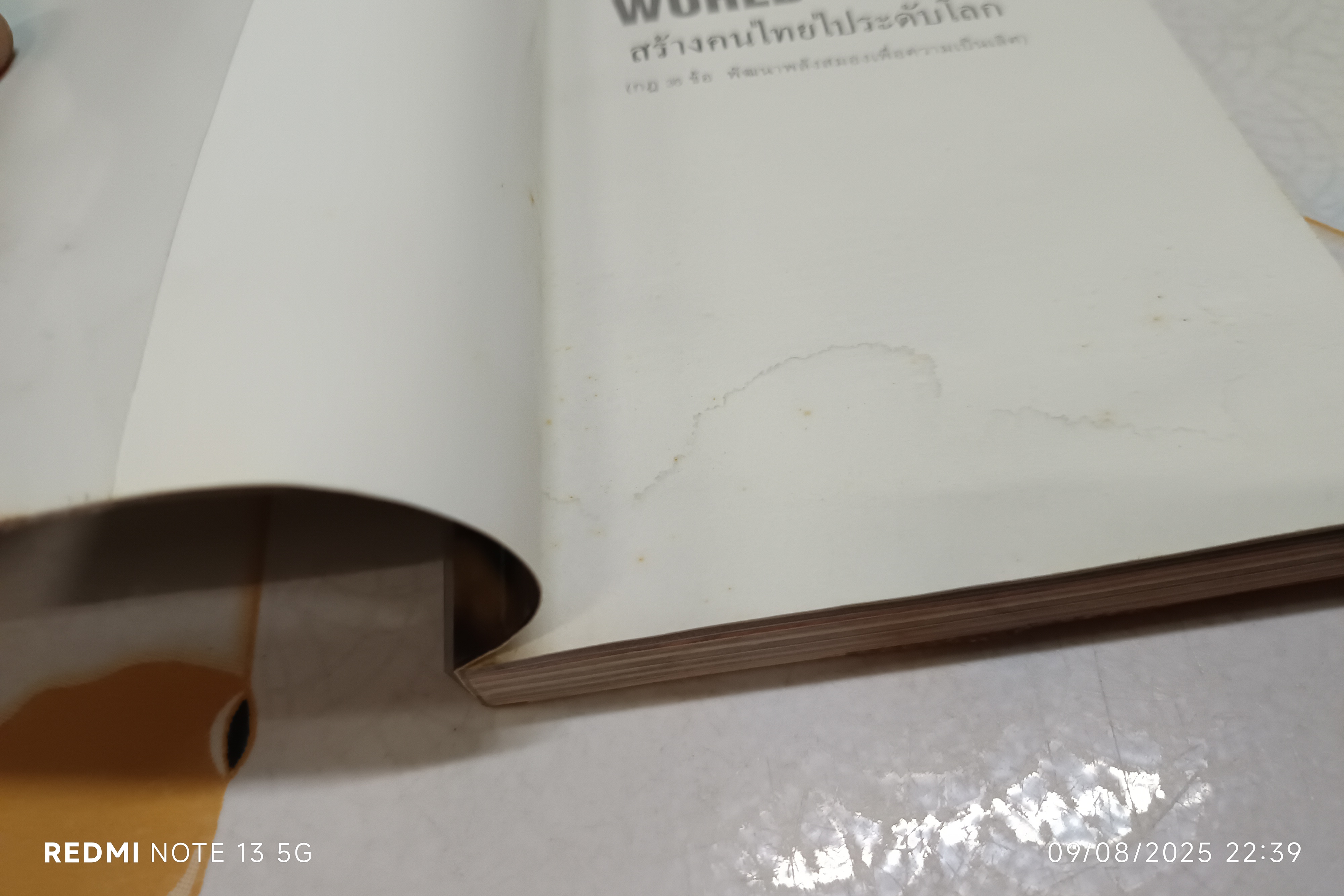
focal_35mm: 25
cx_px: 673
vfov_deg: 51.2
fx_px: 933
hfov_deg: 71.5
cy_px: 401
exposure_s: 1/50
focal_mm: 5.31
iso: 1125
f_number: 1.7
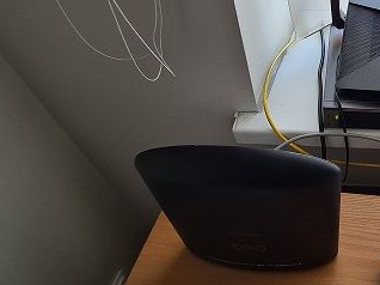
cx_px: 324
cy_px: 101
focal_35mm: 27
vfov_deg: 50.6
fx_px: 296
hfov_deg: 58.3
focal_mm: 2.22
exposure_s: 1/50
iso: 125
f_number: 2.2
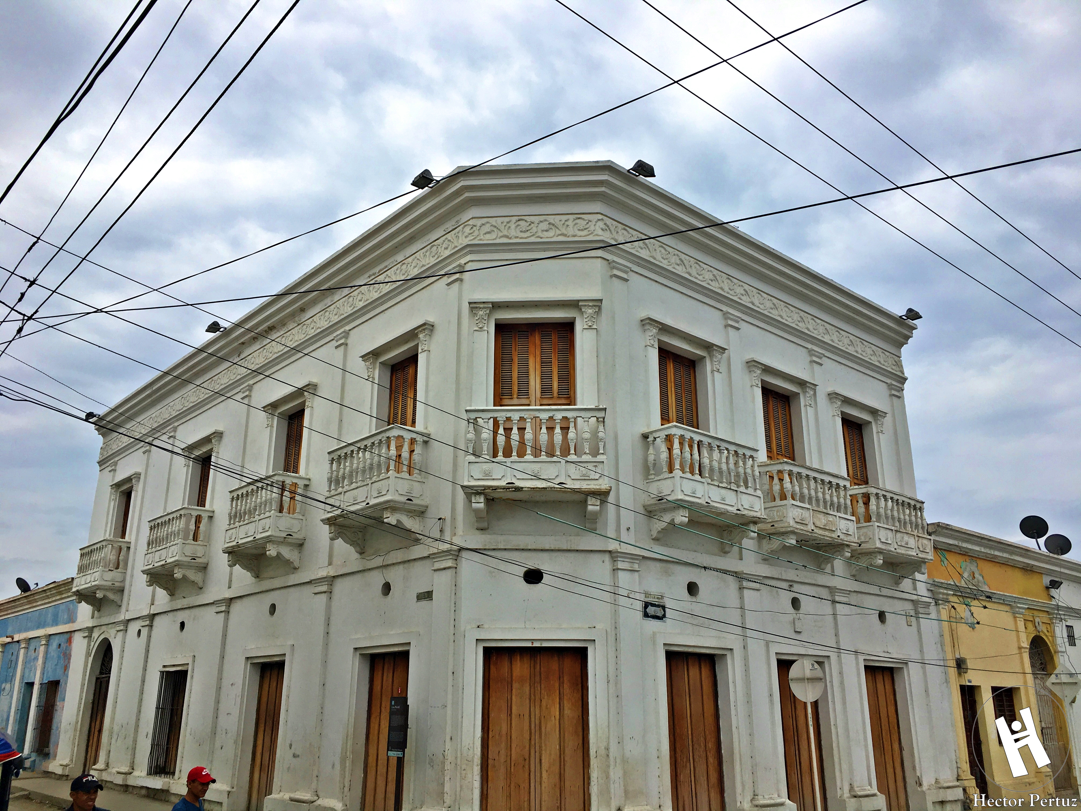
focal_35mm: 29
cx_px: 540
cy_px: 406
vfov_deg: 48.2
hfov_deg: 61.7
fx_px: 906
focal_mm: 4.15
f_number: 2.2
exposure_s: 1/2481
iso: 25
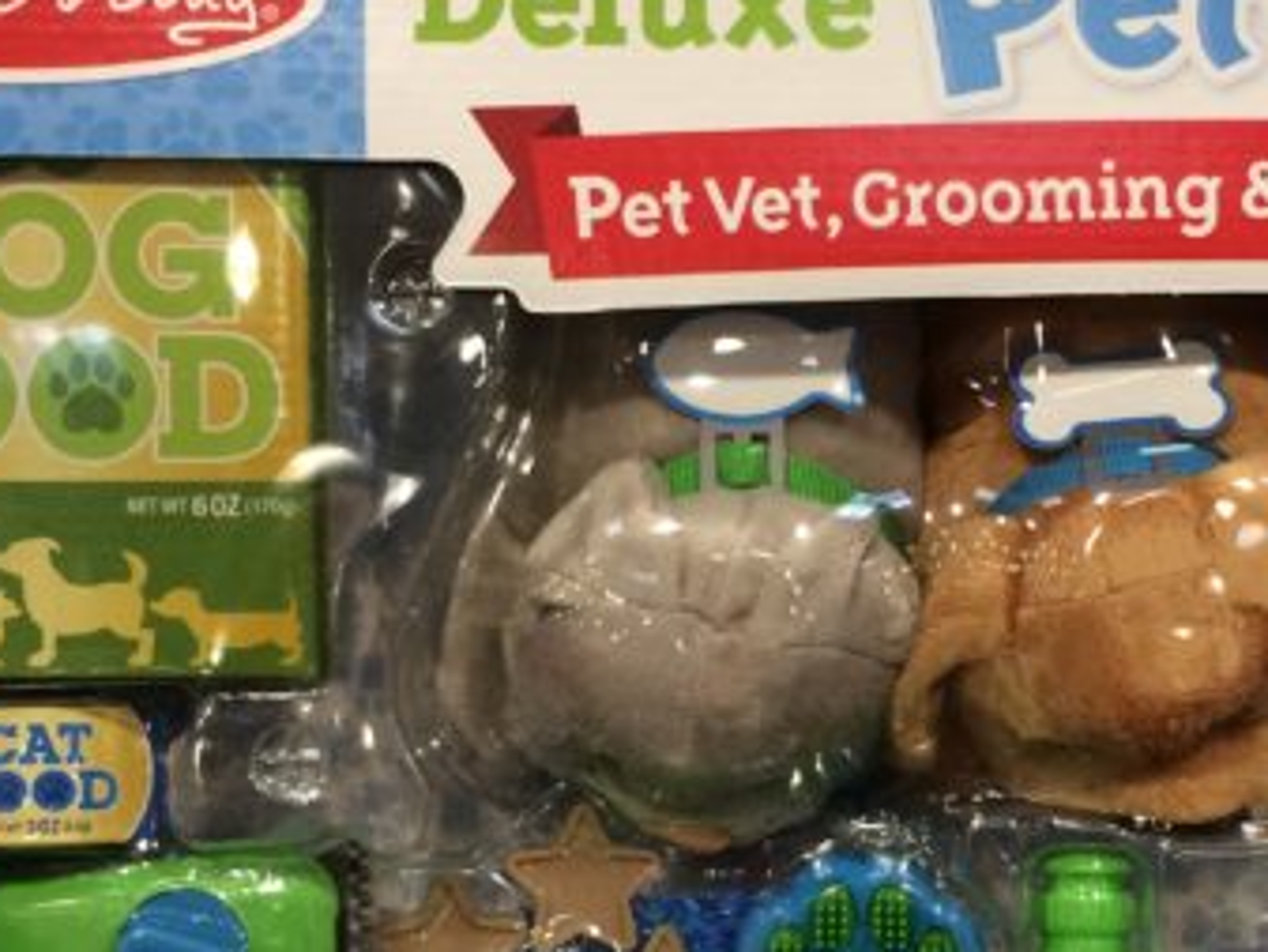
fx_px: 2418
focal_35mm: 66
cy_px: 719
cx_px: 971
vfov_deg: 22.1
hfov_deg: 28.9
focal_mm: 4.15
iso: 64
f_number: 2.2
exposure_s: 1/33
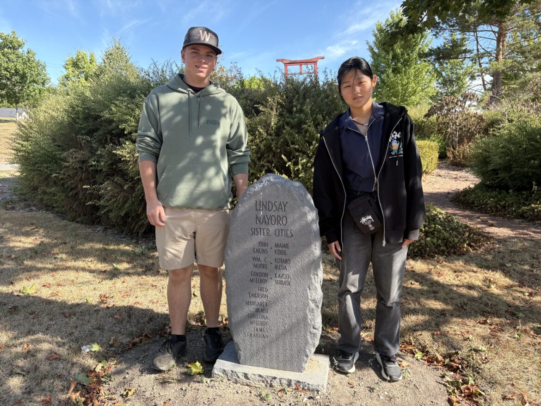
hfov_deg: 67.3
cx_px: 270
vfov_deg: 53.1
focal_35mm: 26
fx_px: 406
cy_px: 203
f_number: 1.6
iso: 64
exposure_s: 1/801
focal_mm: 5.96
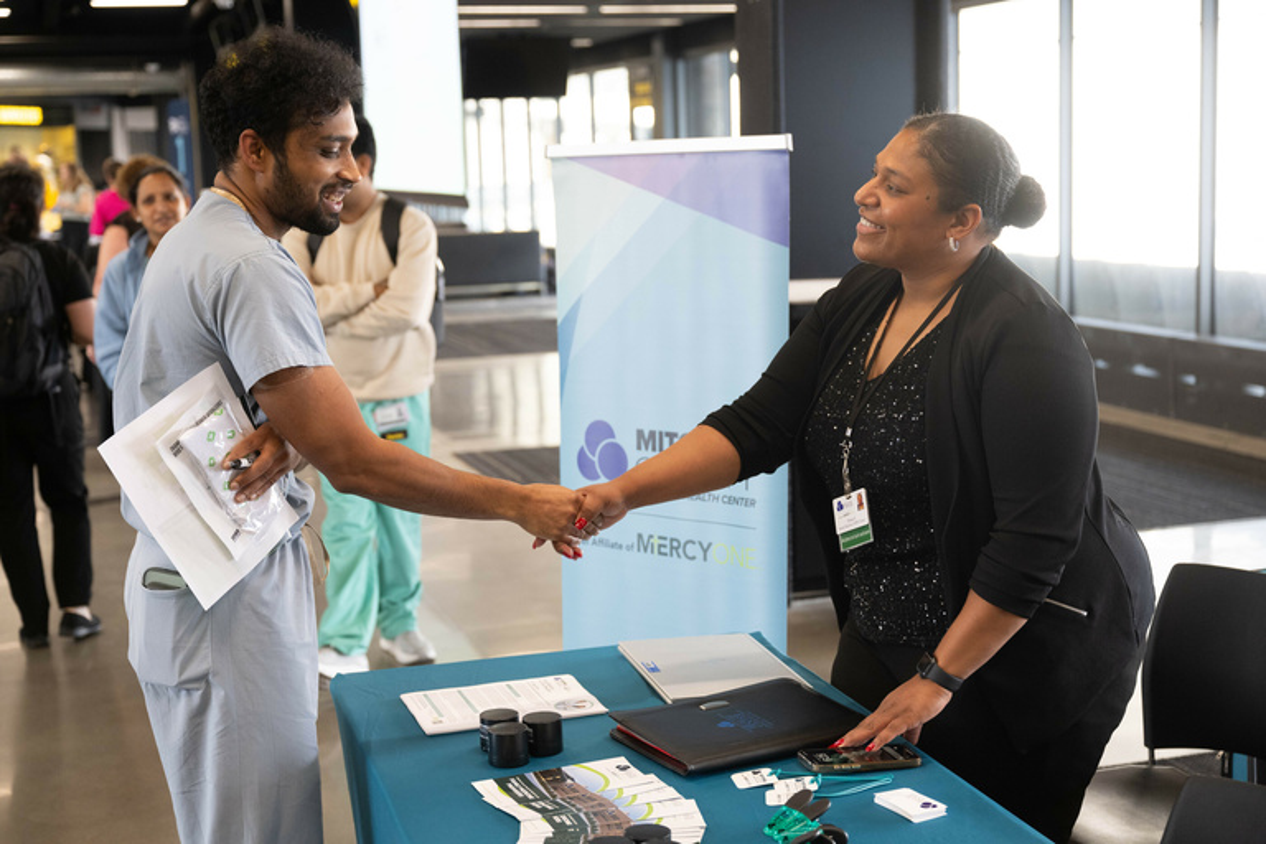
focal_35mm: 52
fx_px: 1829
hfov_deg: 38.2
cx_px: 633
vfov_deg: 26.0
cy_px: 422
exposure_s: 1/160
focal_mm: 52
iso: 1600
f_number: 3.5
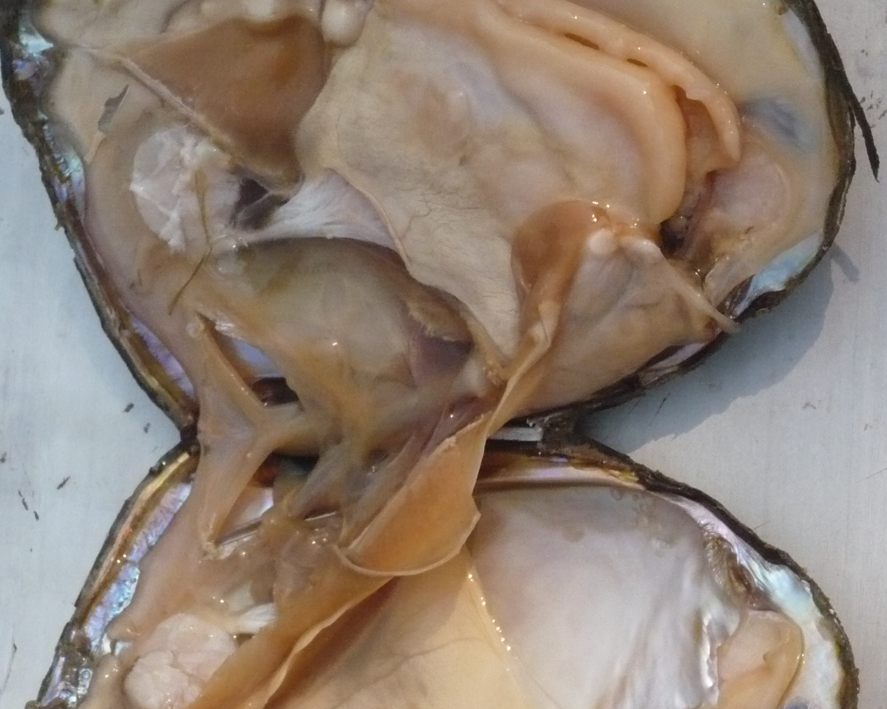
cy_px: 408
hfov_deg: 12.6
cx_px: 285
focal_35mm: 153
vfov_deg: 10.1
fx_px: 4016
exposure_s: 1/400
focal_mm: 17
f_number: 14
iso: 400
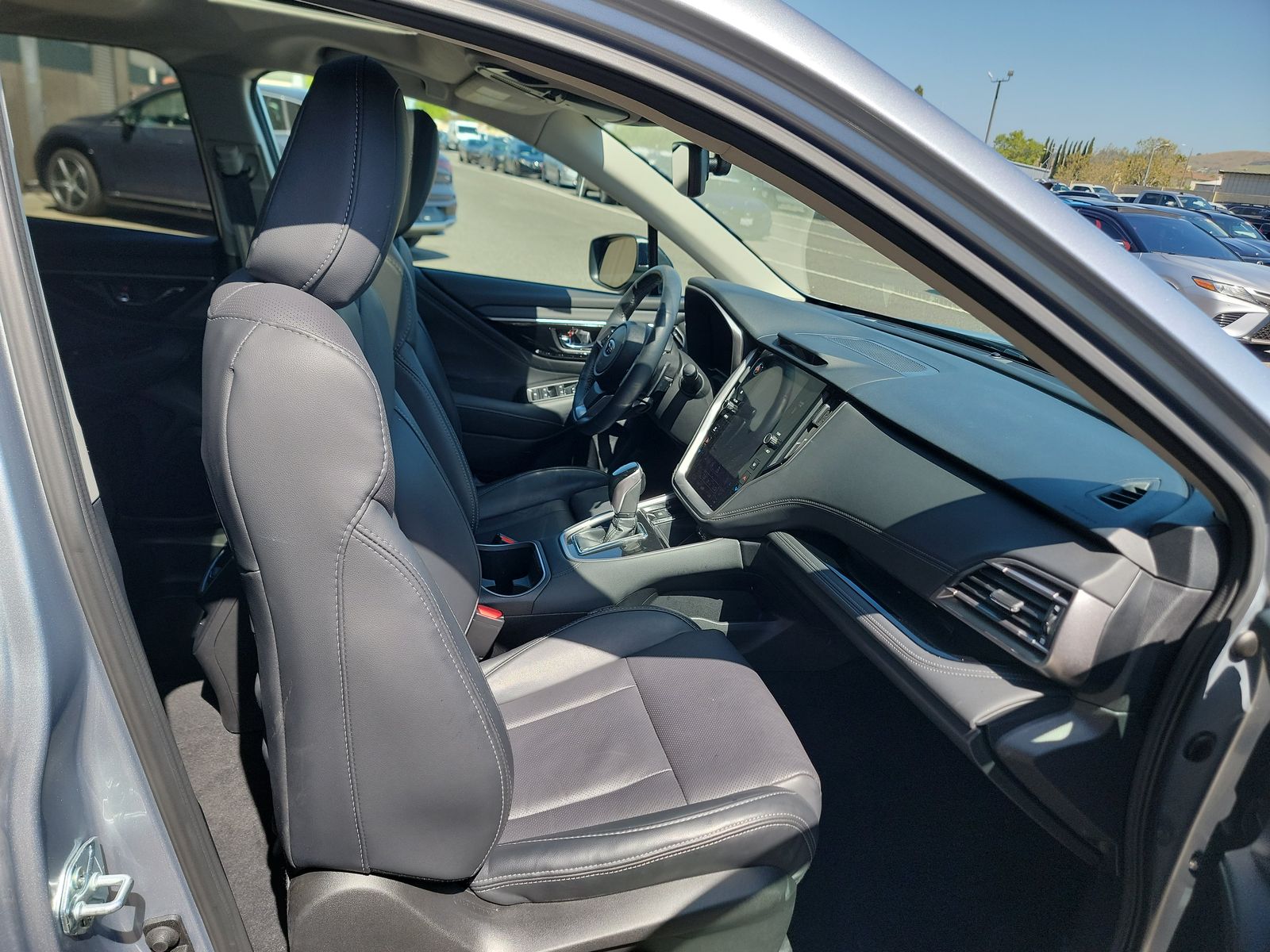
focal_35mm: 24
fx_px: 881
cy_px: 476
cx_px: 635
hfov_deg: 71.6
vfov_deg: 56.8
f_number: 1.8
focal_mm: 6.7
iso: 50
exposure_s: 1/239
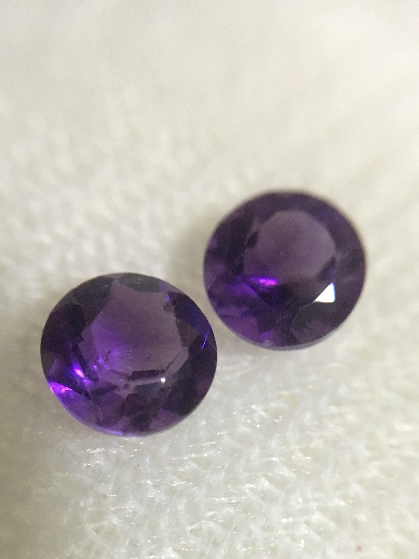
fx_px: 468
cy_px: 280
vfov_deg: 61.7
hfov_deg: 48.2
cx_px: 210
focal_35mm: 29
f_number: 2.2
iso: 200
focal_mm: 4.15
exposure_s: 1/17
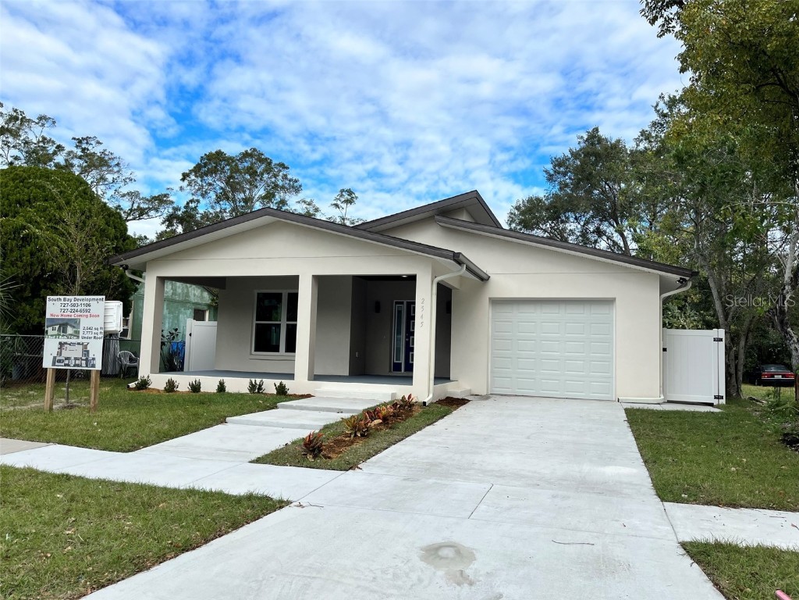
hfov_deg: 67.3
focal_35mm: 26
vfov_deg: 53.1
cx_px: 400
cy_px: 300
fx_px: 600
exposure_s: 1/3215
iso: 50
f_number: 1.6
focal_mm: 5.1
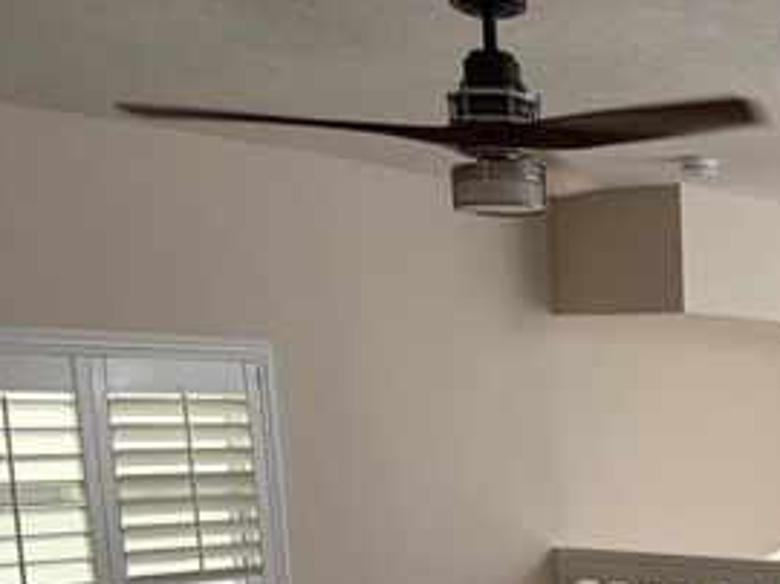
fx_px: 1531
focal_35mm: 68
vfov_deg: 20.1
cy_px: 714
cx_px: 963
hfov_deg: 25.4
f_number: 1.6
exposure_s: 1/120
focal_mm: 5.96
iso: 100
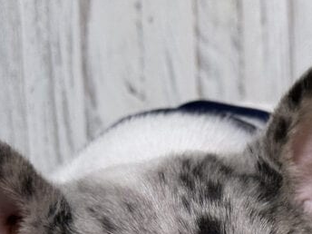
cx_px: 259
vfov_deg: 10.3
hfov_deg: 13.7
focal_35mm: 143
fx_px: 1289
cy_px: 230
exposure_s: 1/40
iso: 400
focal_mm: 6.86
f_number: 1.78
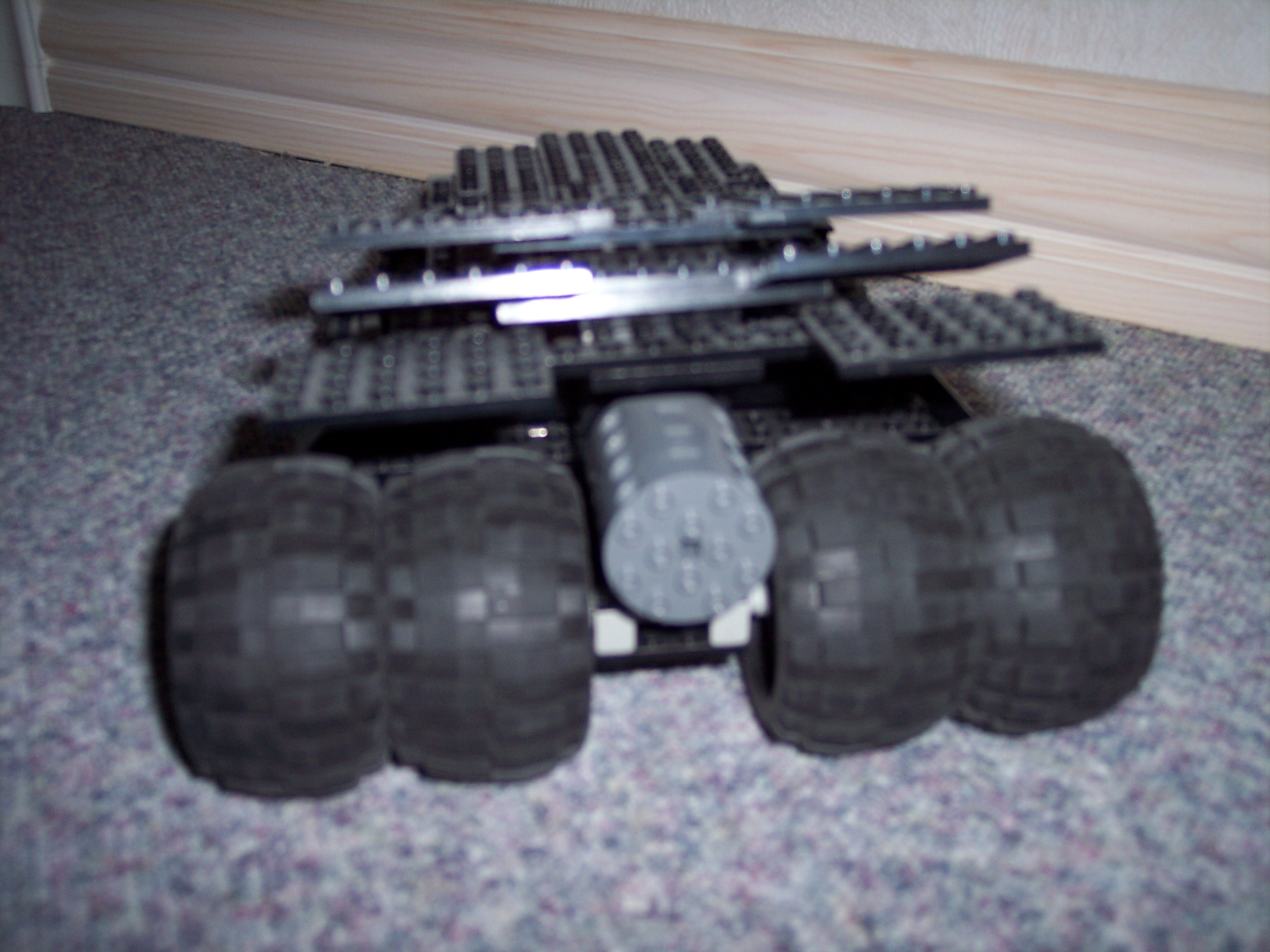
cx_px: 635
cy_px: 476
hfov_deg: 47.9
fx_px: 1431
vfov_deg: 36.8
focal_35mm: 39
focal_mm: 8
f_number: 2.8
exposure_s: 1/60
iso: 100
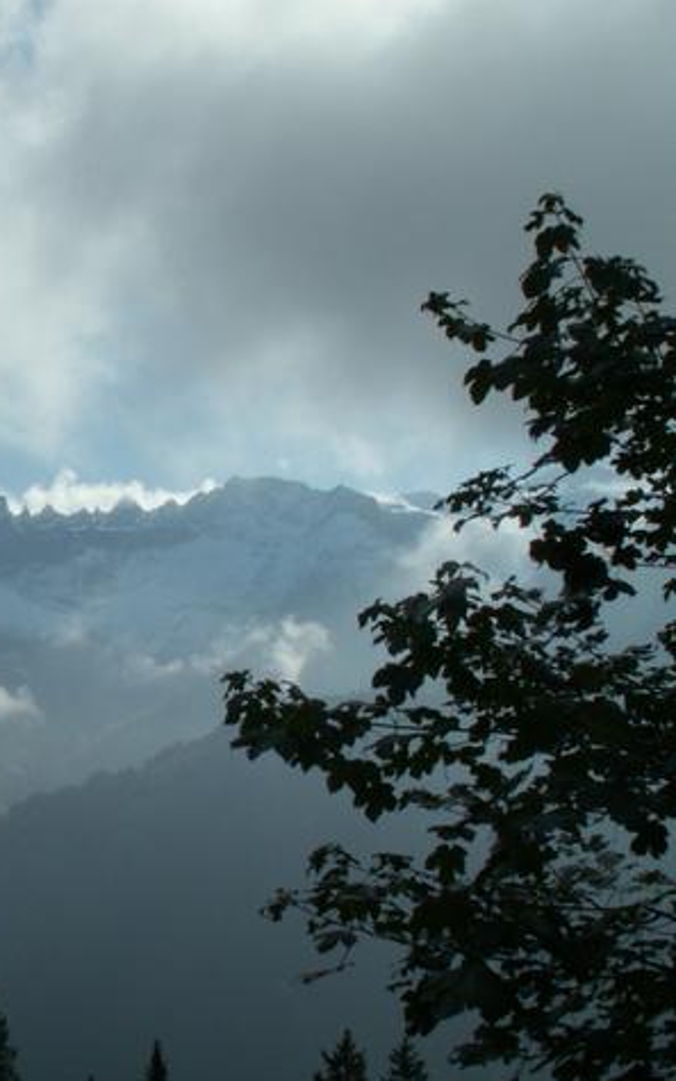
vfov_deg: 40.3
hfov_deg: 24.5
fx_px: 1473
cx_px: -27
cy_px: 542
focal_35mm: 50
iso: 50
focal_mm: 5.86
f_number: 8
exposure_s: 1/400
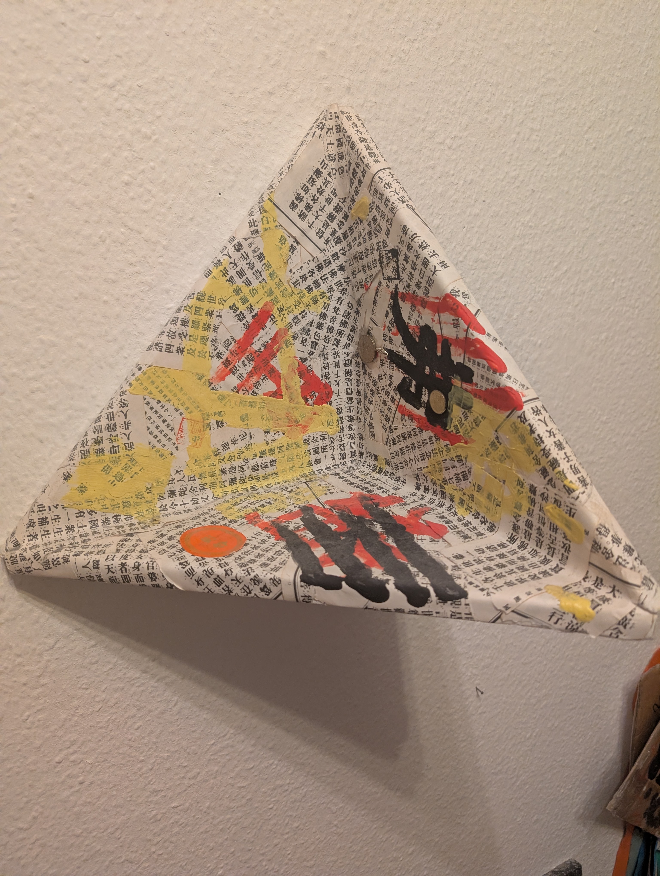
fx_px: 609
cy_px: 438
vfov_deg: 71.5
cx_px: 330
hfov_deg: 56.9
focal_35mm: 24
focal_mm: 6.9
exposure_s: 1/100
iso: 656
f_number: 1.68
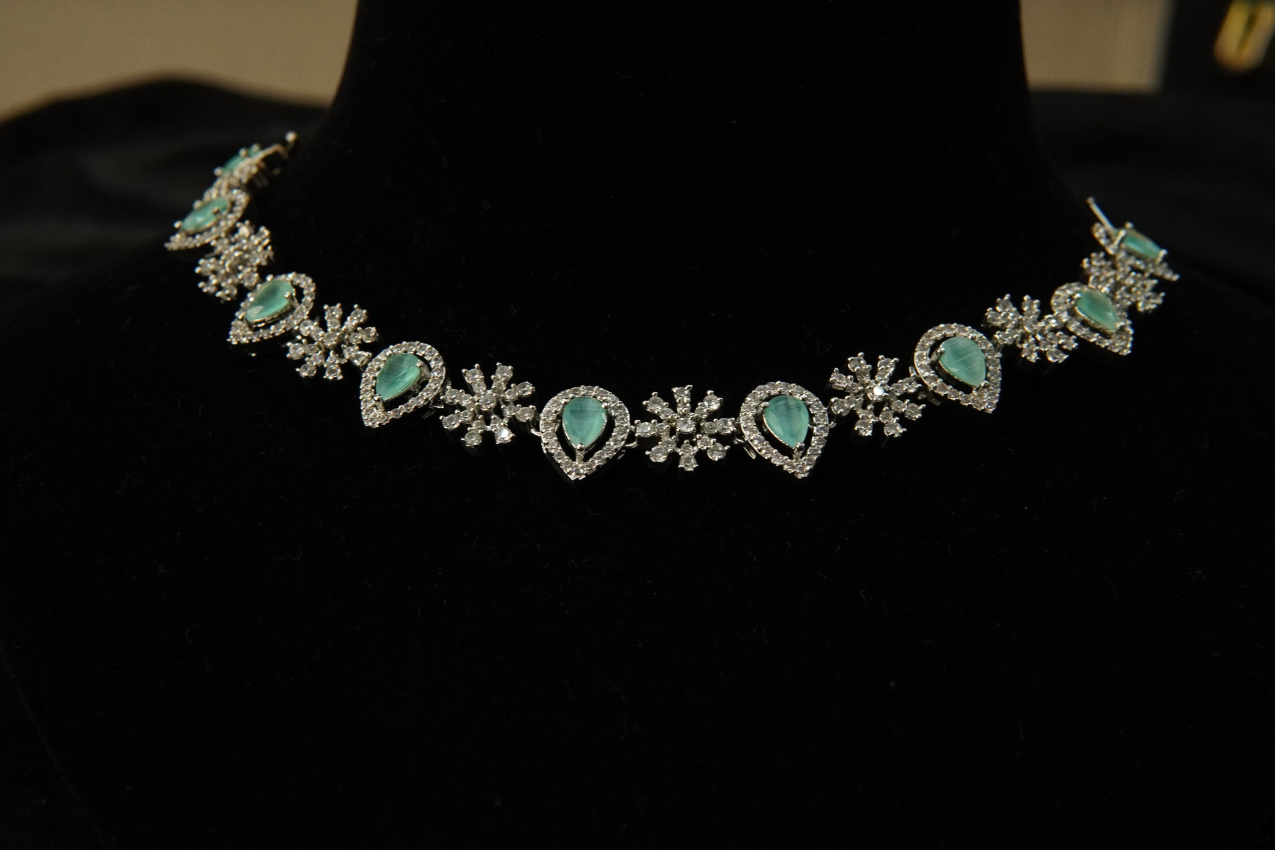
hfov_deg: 43.6
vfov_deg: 29.9
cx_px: 638
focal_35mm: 45
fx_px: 1594
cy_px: 425
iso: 2000
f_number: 8
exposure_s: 1/80
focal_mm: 30
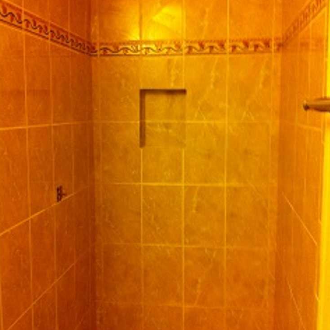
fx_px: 453
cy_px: 150
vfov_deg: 40.0
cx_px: 165
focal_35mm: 42
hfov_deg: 40.0
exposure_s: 1/15
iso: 200
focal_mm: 3.85
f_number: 2.8
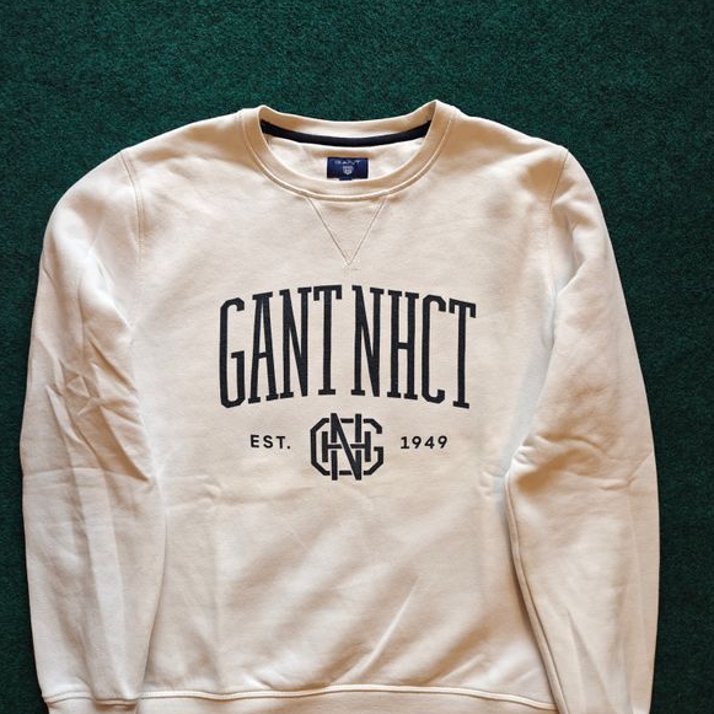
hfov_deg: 57.3
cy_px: 436
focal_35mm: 28
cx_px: 366
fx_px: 653
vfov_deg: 56.8
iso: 250
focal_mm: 6.06
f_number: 1.6
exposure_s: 1/100
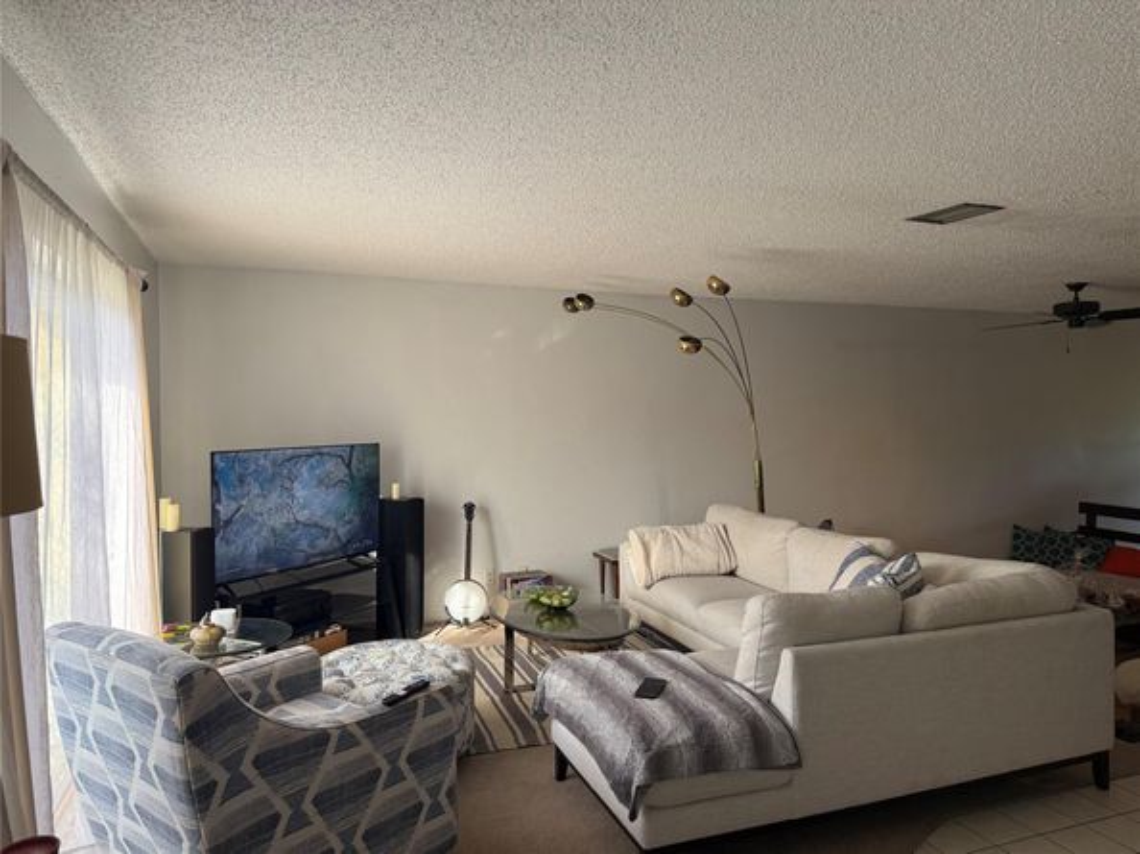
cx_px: 570
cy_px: 427
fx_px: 790
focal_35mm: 24
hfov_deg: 71.6
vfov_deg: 56.8
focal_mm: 6.76
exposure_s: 1/229
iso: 160
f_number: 1.78
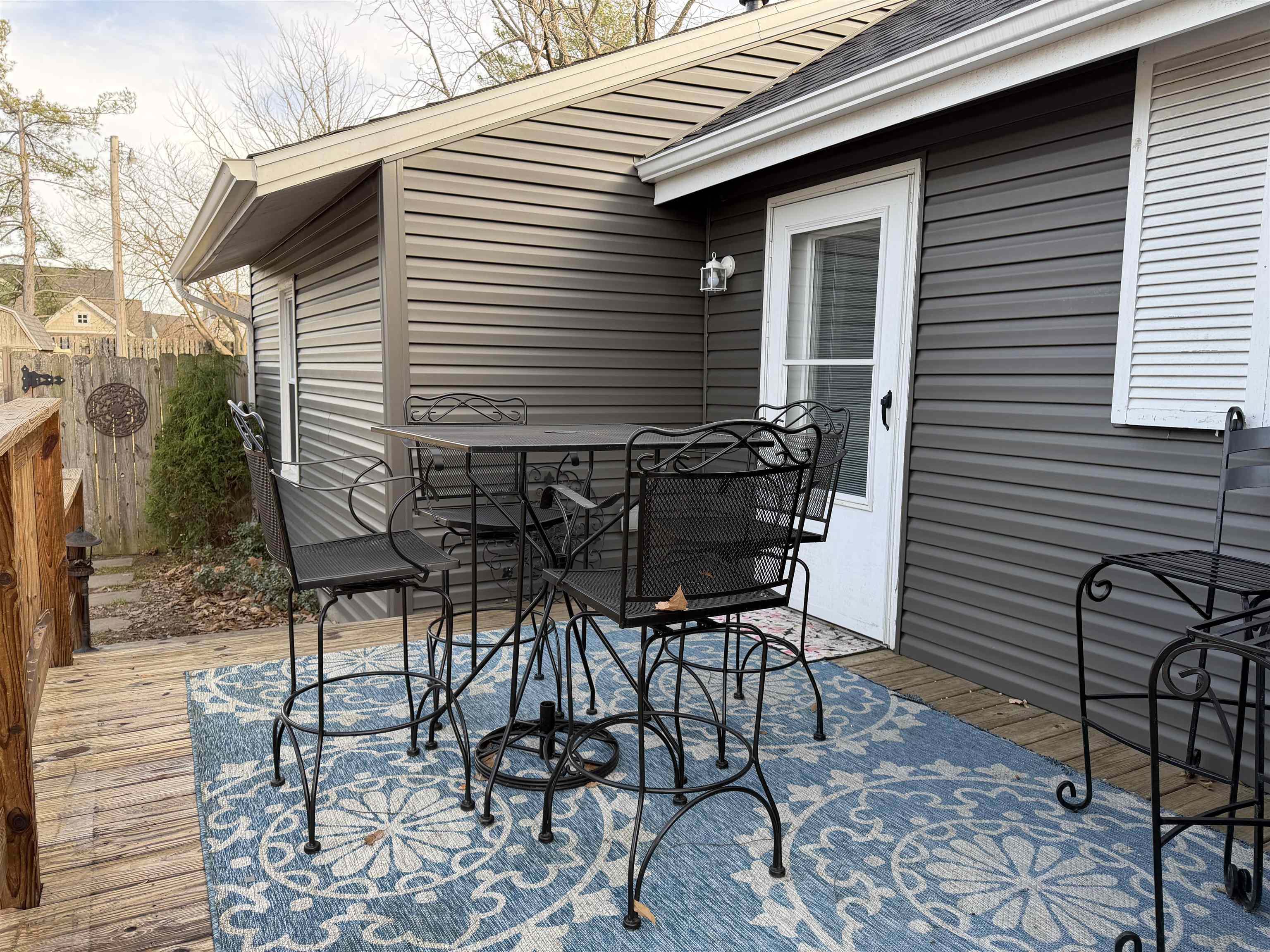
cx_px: 635
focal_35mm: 24
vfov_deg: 56.8
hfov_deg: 71.6
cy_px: 476
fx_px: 881
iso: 100
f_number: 1.78
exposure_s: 1/361
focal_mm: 6.76
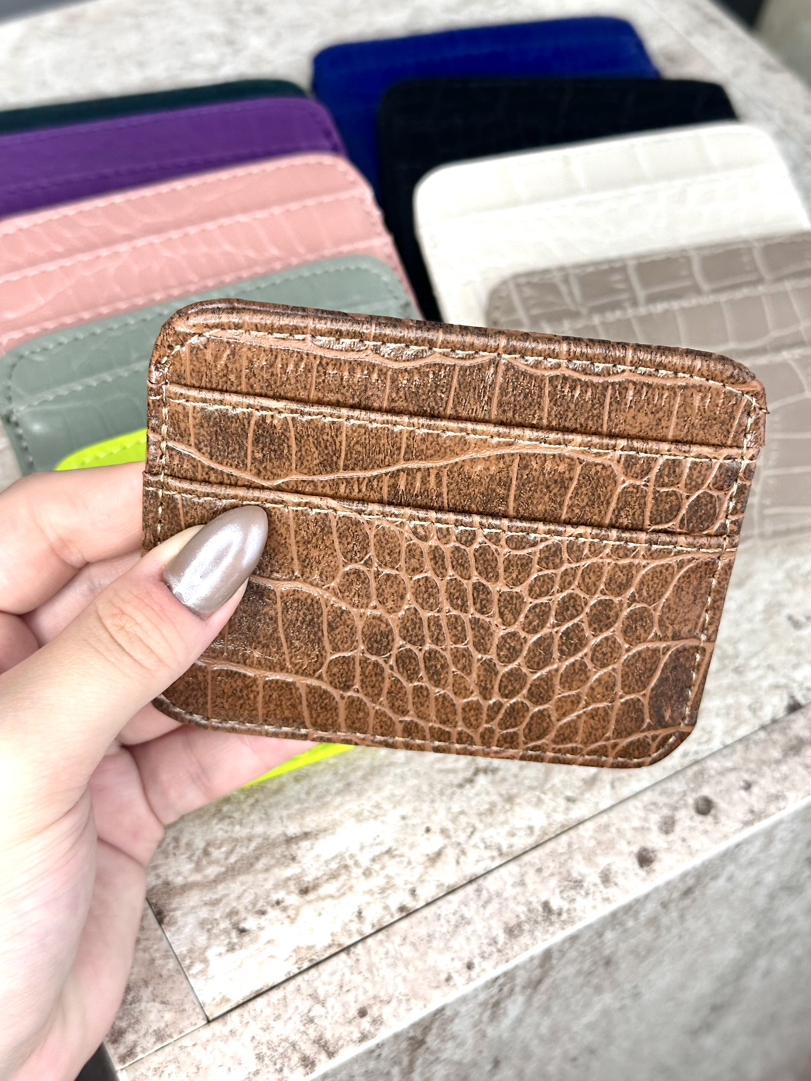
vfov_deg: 39.7
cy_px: 540
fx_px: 1499
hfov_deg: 30.3
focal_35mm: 48
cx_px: 406
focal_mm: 6.86
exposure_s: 1/50
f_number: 1.78
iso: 160
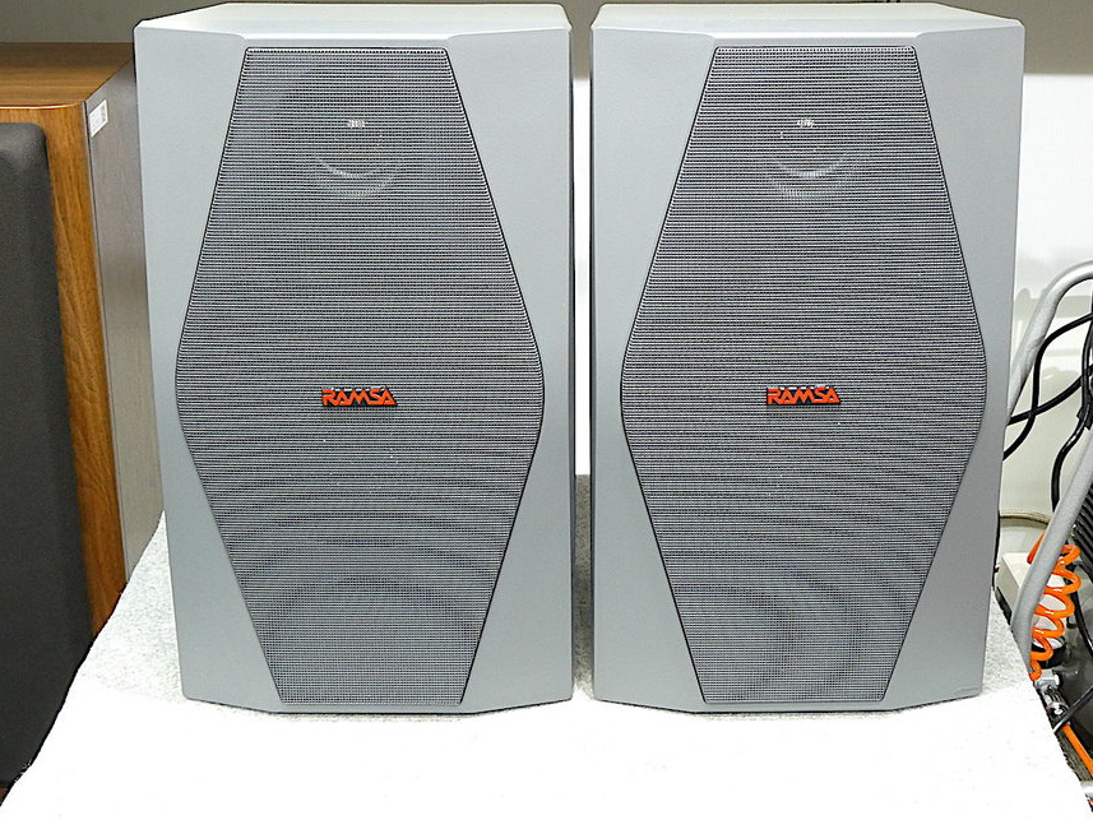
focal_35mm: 56
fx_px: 1768
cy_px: 365
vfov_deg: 26.1
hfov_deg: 34.3
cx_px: 575
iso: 400
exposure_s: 1/5
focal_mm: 9
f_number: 5
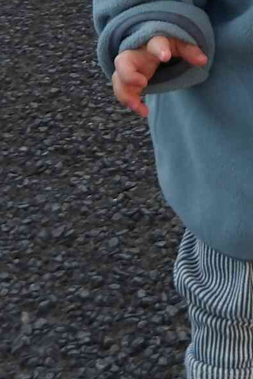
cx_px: 216
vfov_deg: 17.2
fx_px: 1159
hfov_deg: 12.4
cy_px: -151
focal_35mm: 110
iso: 100
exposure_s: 1/247
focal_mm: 4.9
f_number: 3
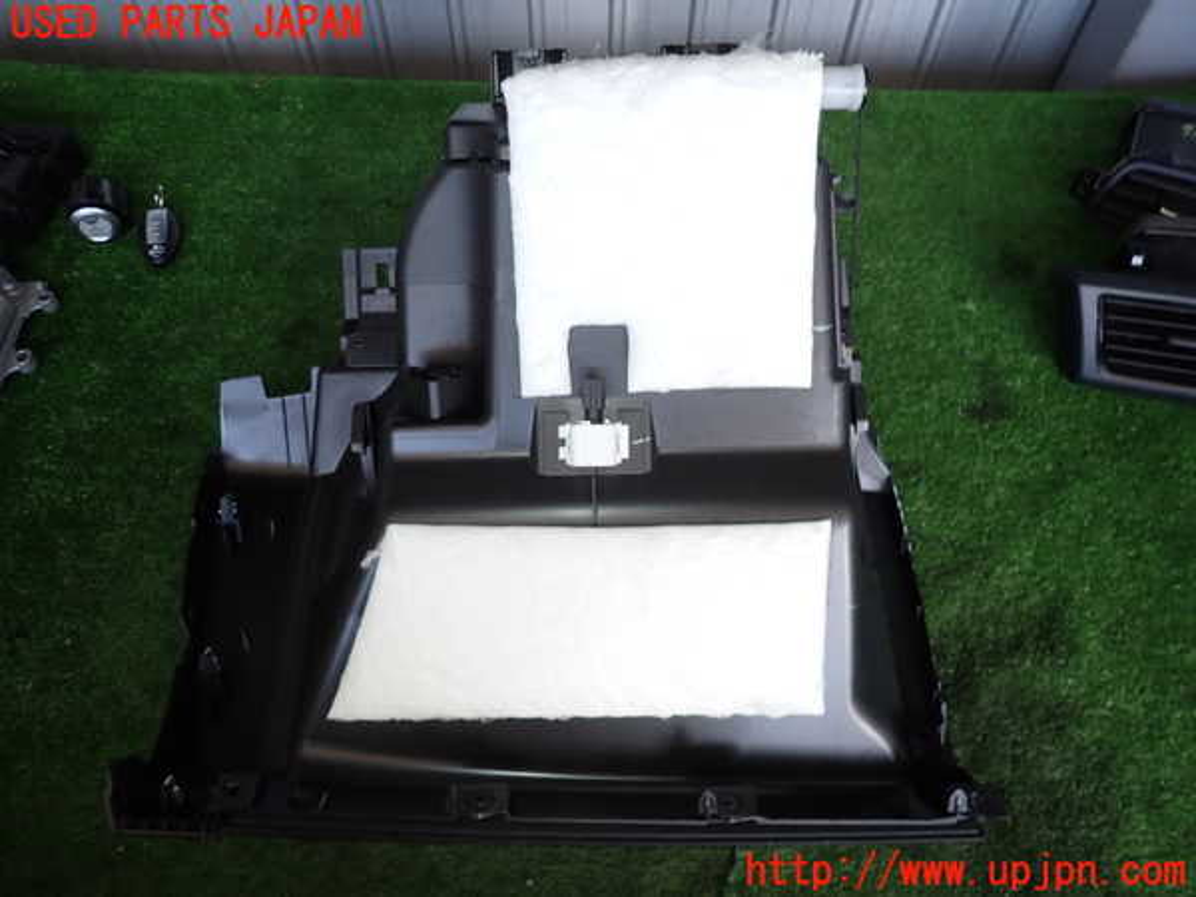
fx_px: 864
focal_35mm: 25
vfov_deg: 54.9
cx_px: 598
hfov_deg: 69.4
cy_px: 448
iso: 125
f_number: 2
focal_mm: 4.5
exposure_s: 1/60
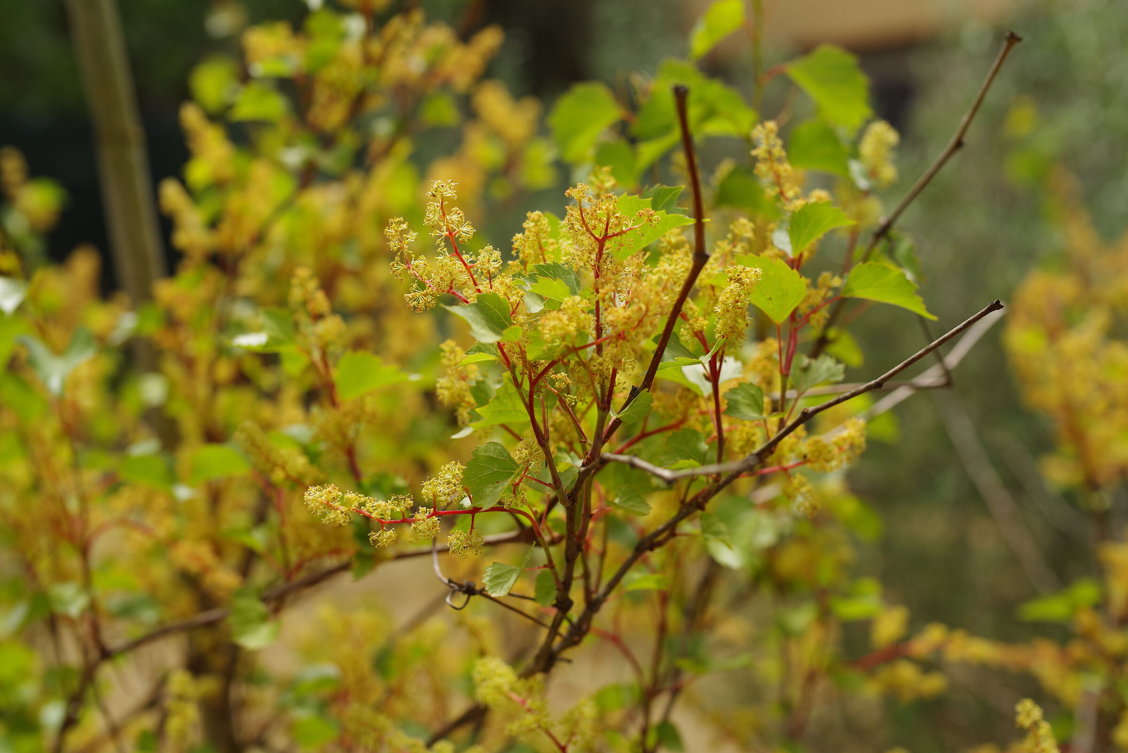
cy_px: 376
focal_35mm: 50
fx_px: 1567
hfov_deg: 39.6
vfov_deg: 27.0
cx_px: 564
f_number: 3.2
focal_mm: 50
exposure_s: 1/800
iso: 100
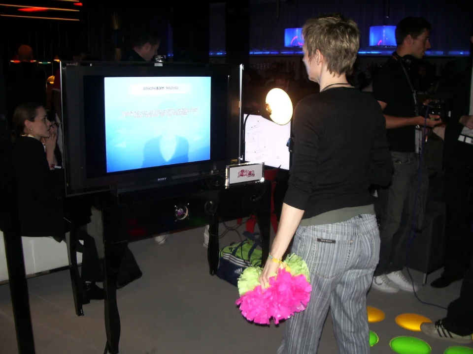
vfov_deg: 40.7
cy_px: 177
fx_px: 478
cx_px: 236
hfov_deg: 52.6
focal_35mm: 35
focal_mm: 5.8
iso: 100
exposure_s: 1/40
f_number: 2.6
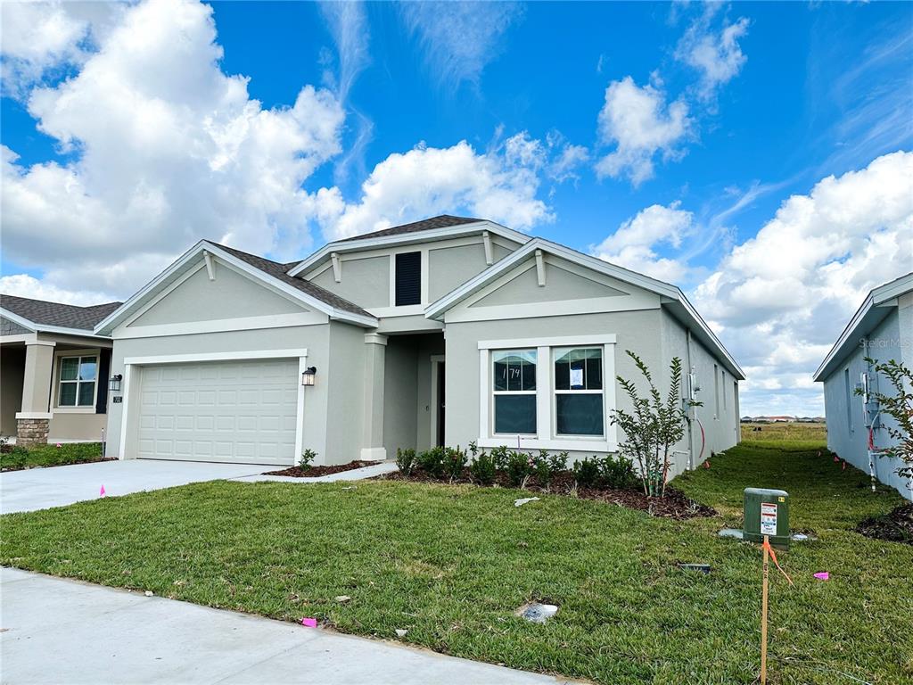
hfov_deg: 71.6
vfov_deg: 56.8
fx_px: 633
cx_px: 456
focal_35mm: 24
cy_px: 342
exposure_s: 1/5525
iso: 80
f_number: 1.78
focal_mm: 6.86
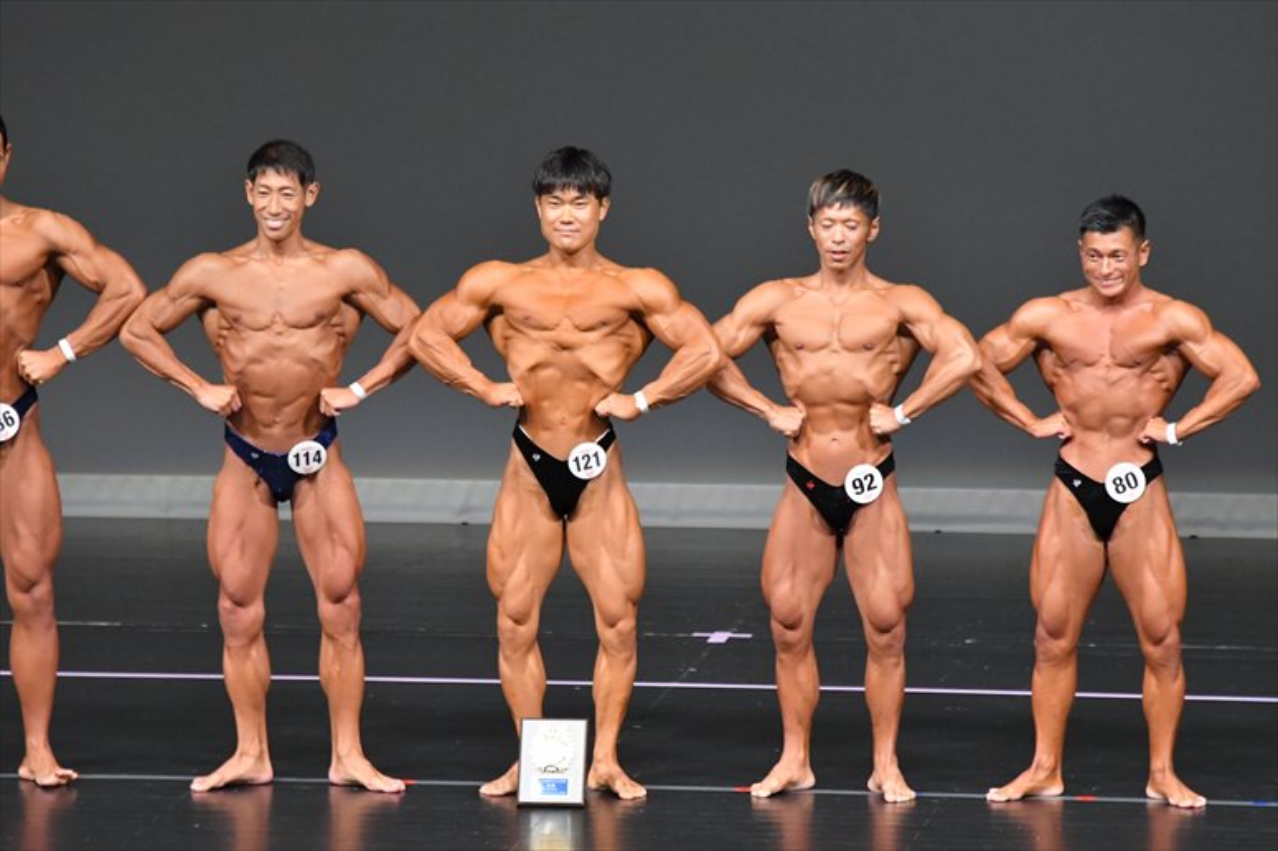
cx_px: 639
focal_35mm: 300
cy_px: 426
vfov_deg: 4.6
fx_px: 10645
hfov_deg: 6.9
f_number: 5.6
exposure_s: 1/400
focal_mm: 200
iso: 5000
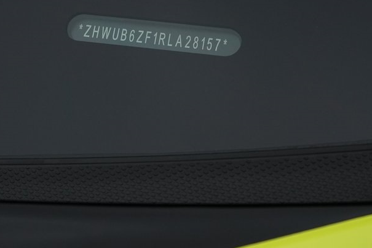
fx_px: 857
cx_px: 160
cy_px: 45
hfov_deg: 24.5
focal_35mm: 83
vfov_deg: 16.3
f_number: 5.6
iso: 1600
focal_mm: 49
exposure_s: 1/125
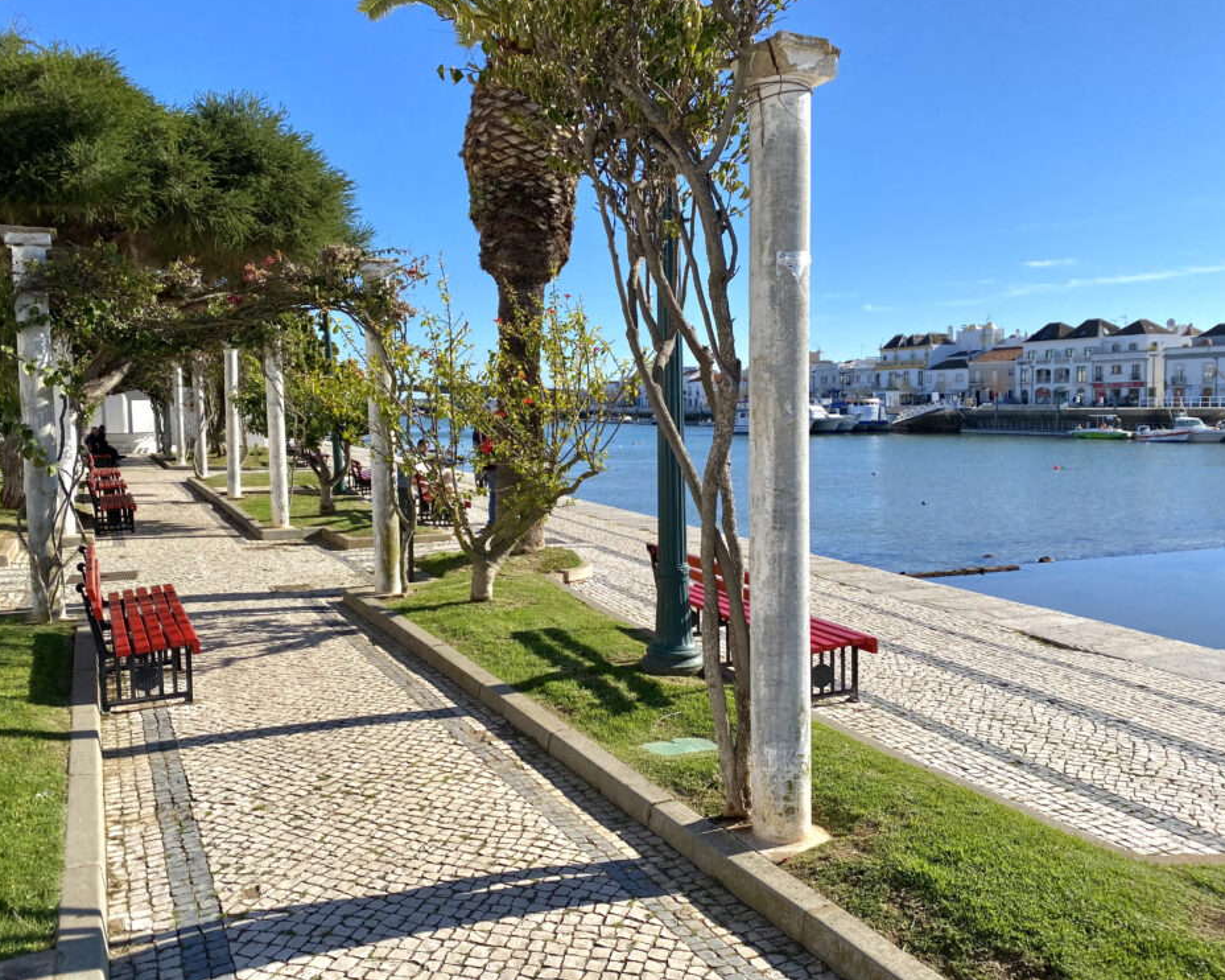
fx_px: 1015
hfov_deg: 62.2
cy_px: 477
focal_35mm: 28
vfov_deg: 51.5
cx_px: 586
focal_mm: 4.25
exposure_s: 1/2755
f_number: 1.8
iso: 32
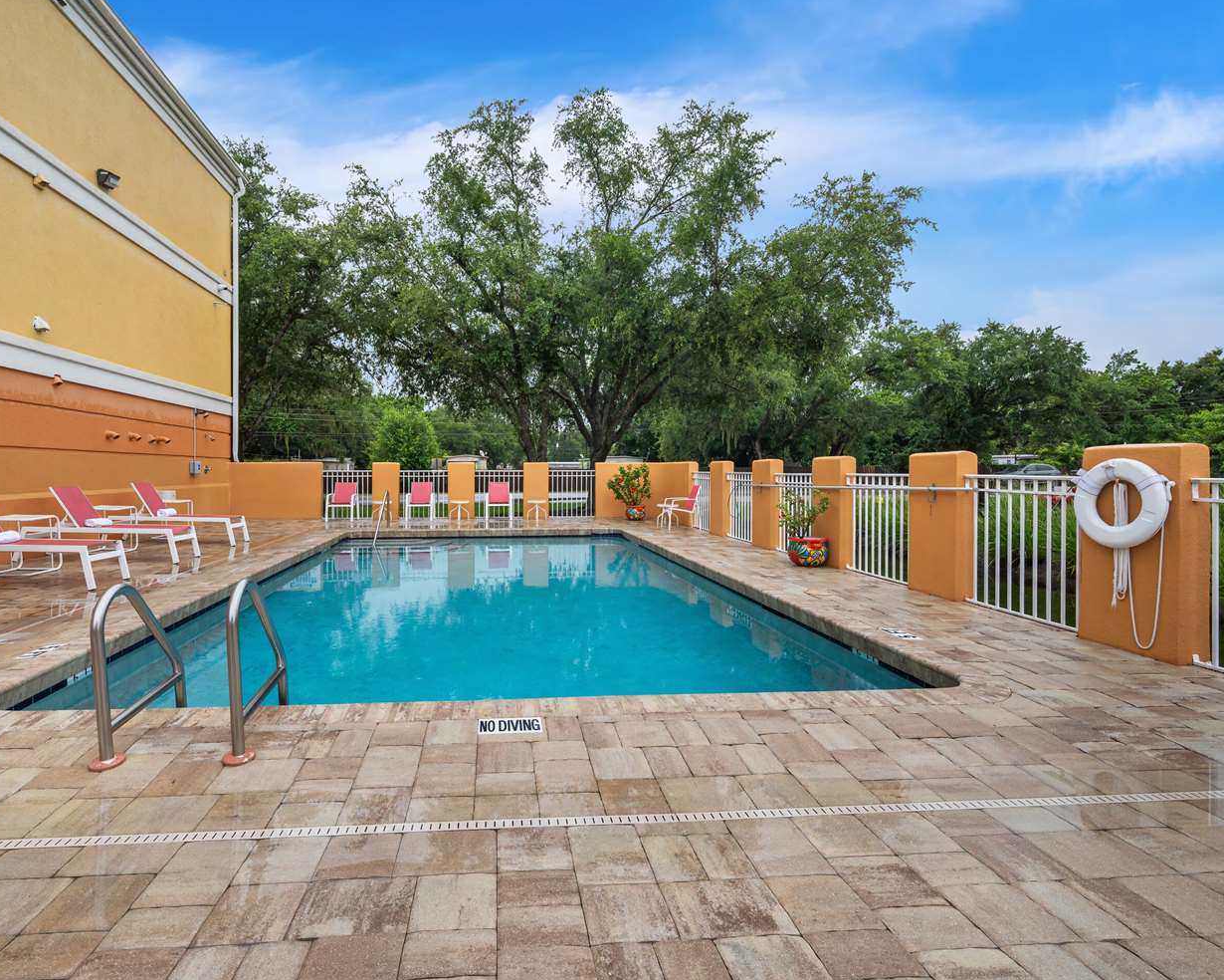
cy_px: 490
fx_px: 580
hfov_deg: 92.6
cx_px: 529
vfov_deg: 80.4
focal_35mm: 16
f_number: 8
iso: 320
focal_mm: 14
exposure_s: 1/100
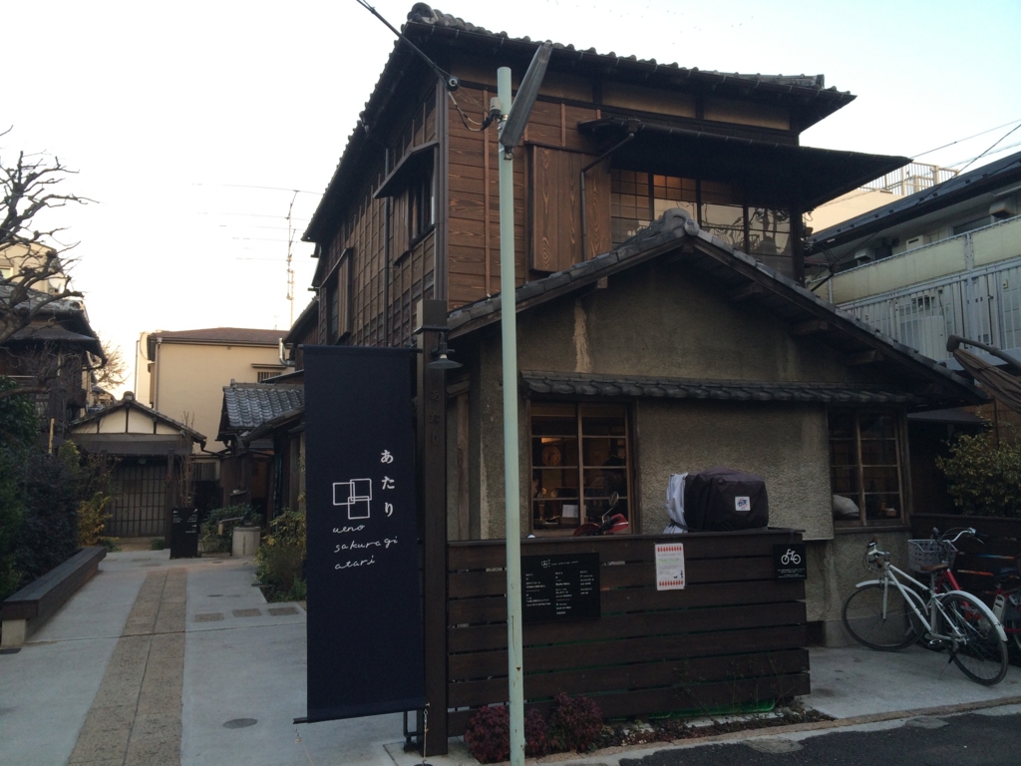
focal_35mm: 29
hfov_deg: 61.7
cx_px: 510
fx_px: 855
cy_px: 383
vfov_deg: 48.2
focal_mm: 4.15
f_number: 2.2
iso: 50
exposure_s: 1/60
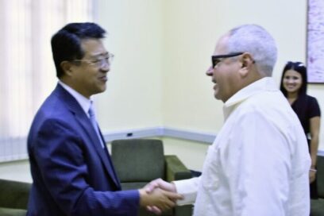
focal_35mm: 42
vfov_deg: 31.9
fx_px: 378
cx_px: 162
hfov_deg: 46.4
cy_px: 108
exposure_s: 1/50
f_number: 5
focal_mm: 28
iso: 640
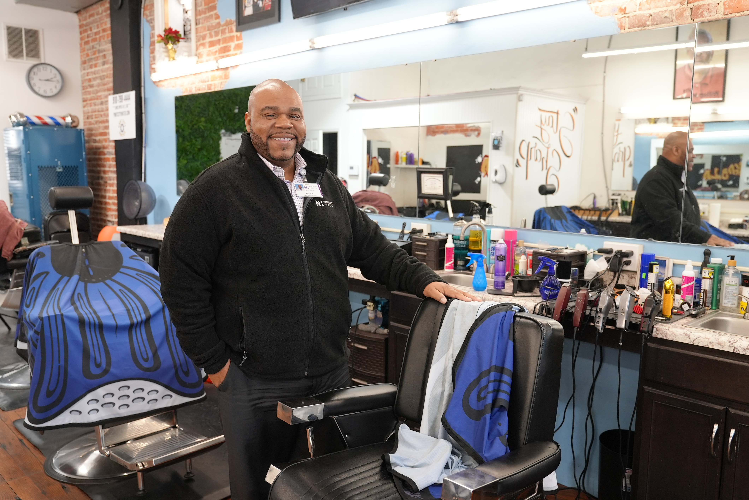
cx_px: 374
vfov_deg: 43.7
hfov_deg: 61.9
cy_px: 250
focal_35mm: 30
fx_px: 624
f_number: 4
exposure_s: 1/160
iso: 1000
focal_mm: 30
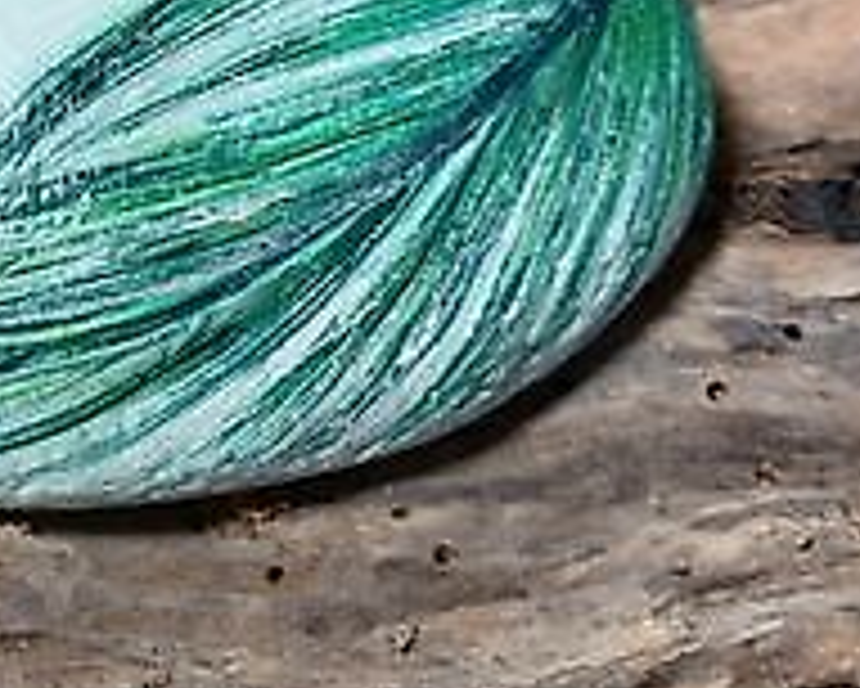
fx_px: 1630
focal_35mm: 64
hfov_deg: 28.8
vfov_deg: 23.0
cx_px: 149
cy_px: 16
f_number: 1.8
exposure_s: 1/50
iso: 320
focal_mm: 4.6
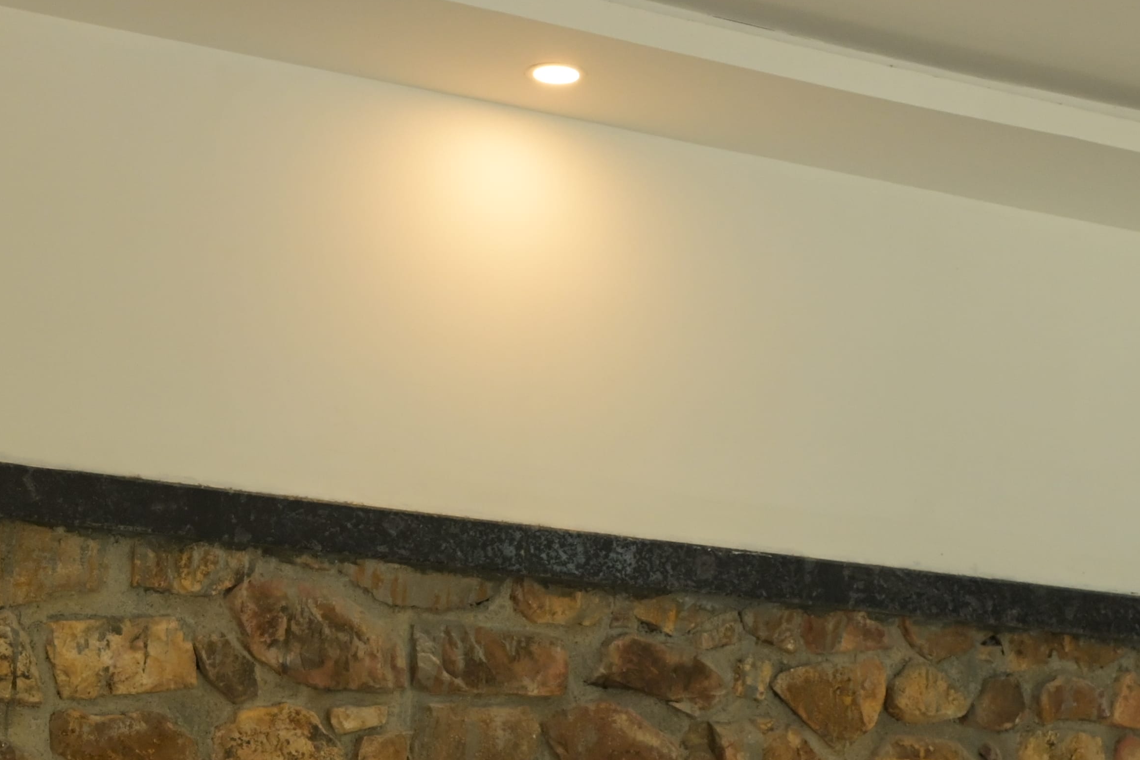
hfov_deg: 23.9
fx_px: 2691
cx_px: 584
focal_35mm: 85
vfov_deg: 15.5
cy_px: 925
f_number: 6.3
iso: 800
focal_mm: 24
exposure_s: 1/60
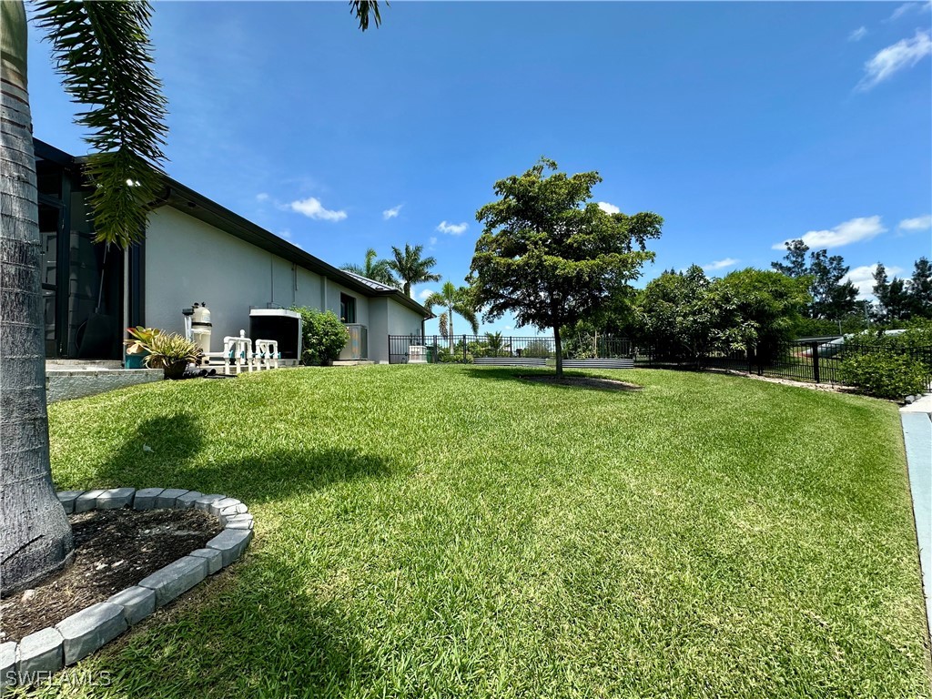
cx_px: 466
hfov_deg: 102.1
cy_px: 350
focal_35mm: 14
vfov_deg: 85.7
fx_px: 377
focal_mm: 2.22
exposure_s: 1/1383
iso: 40
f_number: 2.2
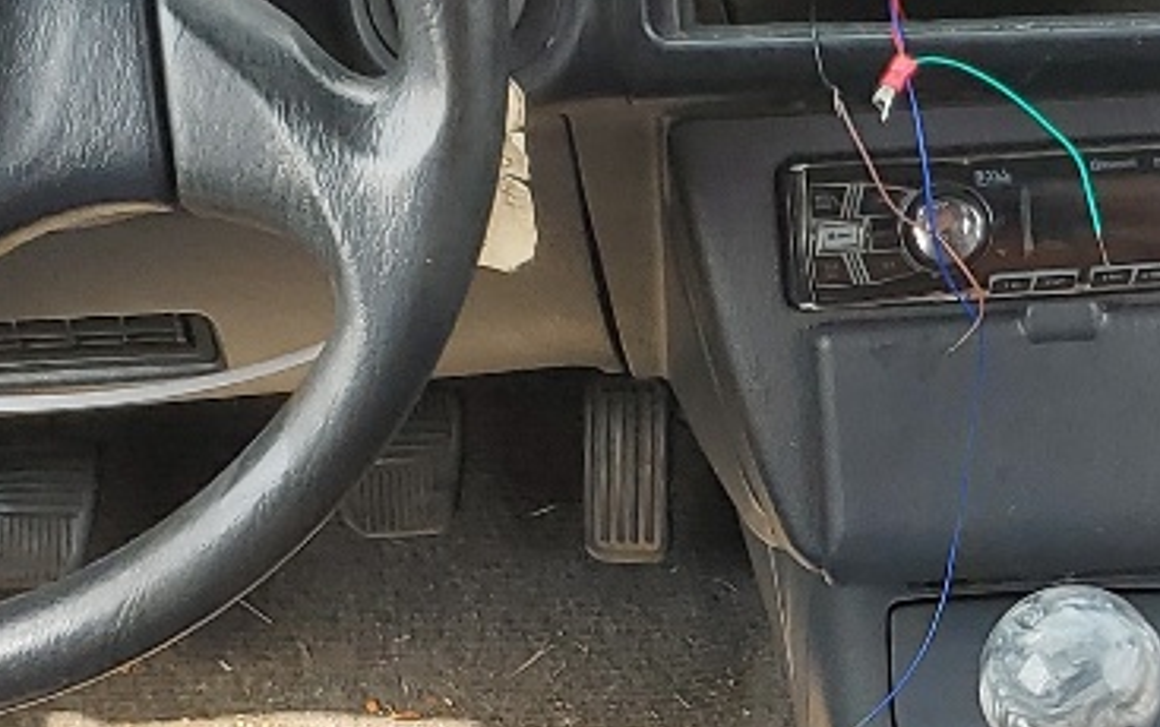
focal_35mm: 120
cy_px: 661
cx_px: 1144
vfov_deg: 10.9
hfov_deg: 17.0
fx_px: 3797
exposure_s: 1/294
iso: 50
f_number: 1.5
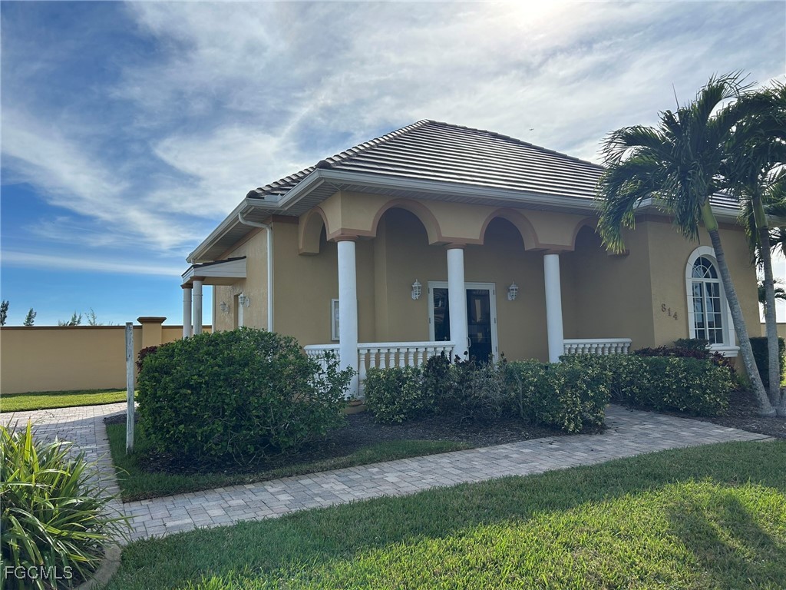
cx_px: 393
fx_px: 590
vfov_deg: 53.1
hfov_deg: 67.3
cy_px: 295
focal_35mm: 26
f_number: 1.5
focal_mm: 5.7
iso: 50
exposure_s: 1/6211
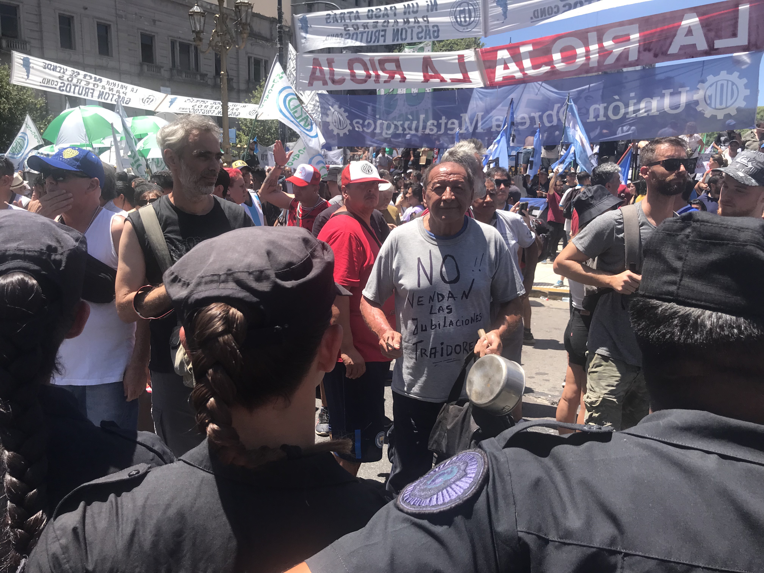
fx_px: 618
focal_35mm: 28
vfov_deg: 49.7
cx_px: 382
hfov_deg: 63.4
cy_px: 286
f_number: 1.8
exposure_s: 1/1259
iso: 20
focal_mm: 3.99
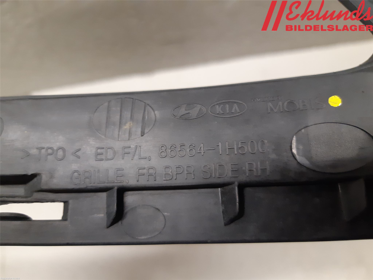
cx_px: 186
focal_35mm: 26
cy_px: 140
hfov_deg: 67.3
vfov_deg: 53.1
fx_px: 280
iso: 320
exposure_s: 1/50
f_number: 1.7
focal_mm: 3.93
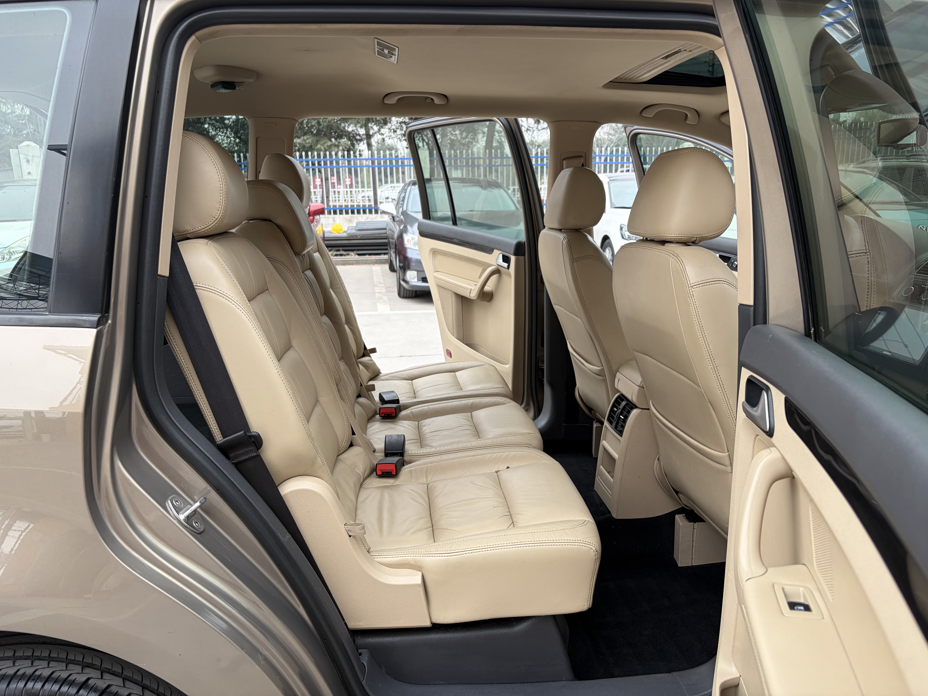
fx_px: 697
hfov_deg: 67.3
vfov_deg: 53.1
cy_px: 348
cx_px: 464
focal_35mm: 26
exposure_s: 1/122
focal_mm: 5.96
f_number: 1.6
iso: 32
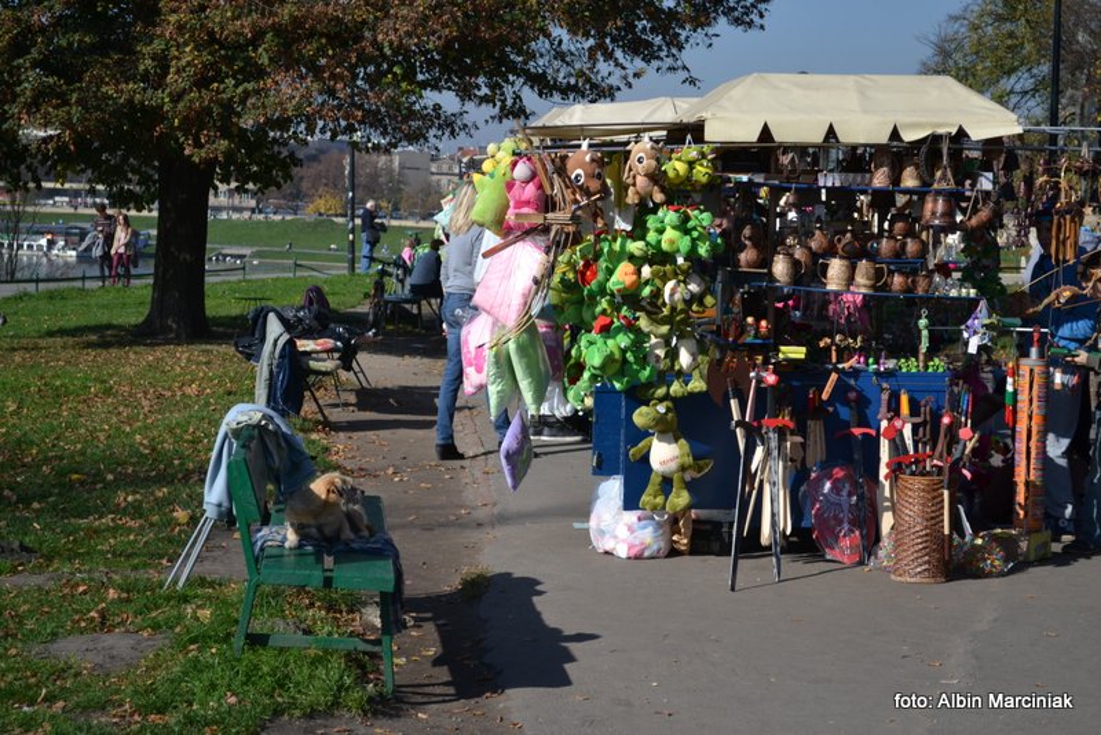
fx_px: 2524
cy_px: 368
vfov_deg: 16.6
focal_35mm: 82
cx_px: 550
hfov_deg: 24.6
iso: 400
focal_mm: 55
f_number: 6.3
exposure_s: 1/1600
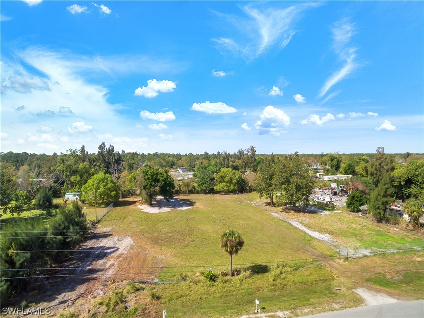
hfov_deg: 81.8
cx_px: 212
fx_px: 245
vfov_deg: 65.9
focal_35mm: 20
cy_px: 159
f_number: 2.8
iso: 100
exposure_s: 1/1600
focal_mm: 3.61
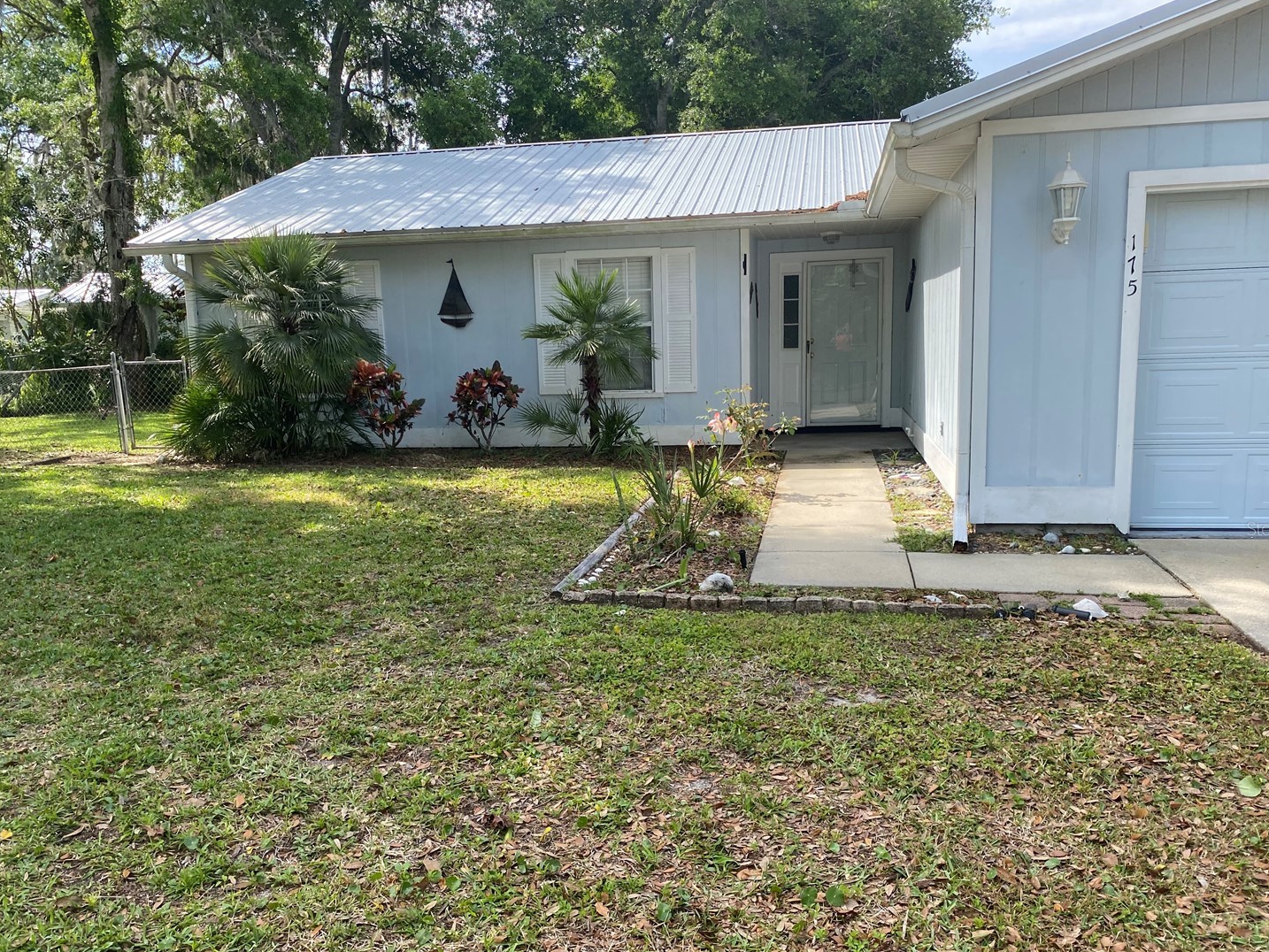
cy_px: 528
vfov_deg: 48.2
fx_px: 1063
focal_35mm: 29
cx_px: 622
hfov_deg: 61.6
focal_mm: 4.25
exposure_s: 1/805
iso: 32
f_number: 1.8
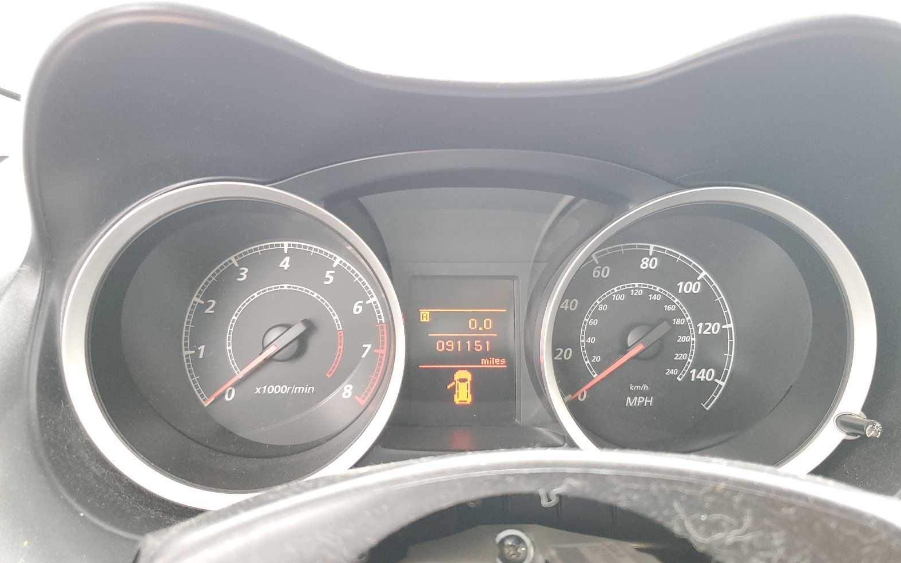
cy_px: 314
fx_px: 687
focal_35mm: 28
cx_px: 454
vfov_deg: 44.5
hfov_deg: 66.5
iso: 157
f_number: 1.5
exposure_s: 1/60.2
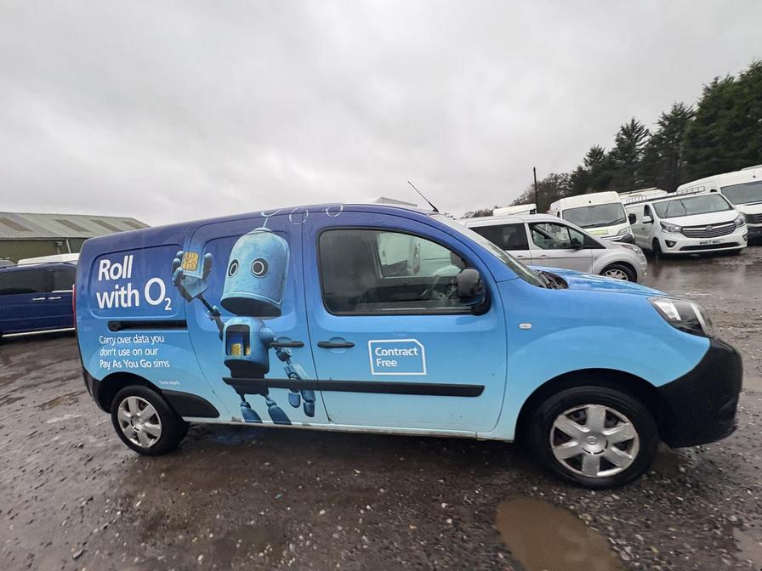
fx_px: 308
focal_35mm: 14
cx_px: 381
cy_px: 286
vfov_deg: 85.7
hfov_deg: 102.1
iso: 250
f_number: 2.2
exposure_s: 1/76
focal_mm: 2.22
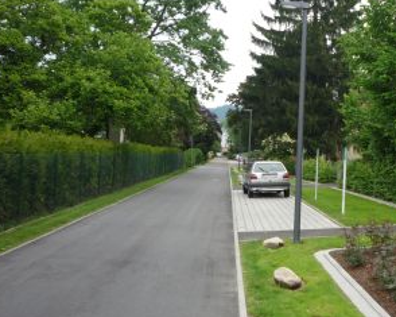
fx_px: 598
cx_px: 307
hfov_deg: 35.7
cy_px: 146
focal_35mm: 51
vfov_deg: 29.7
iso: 100
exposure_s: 1/160
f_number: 4
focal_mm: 5.2
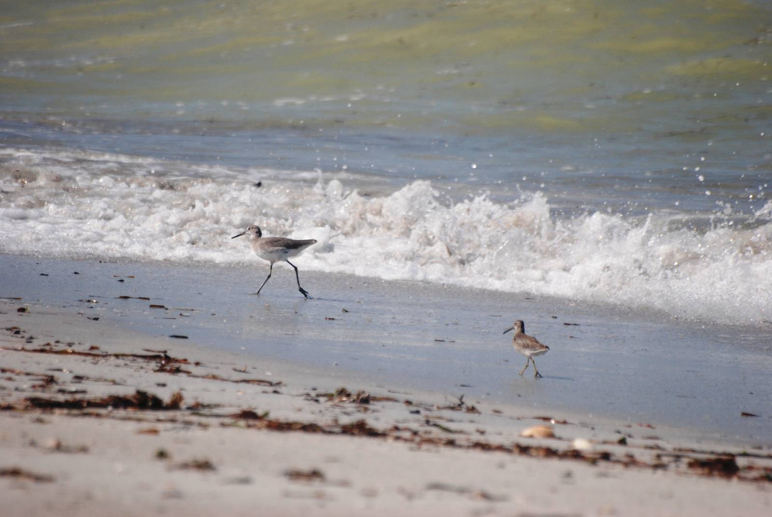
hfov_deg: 4.6
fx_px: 9661
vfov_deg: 3.1
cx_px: 386
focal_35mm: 450
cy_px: 258
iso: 400
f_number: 6.3
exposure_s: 1/2500
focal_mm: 300
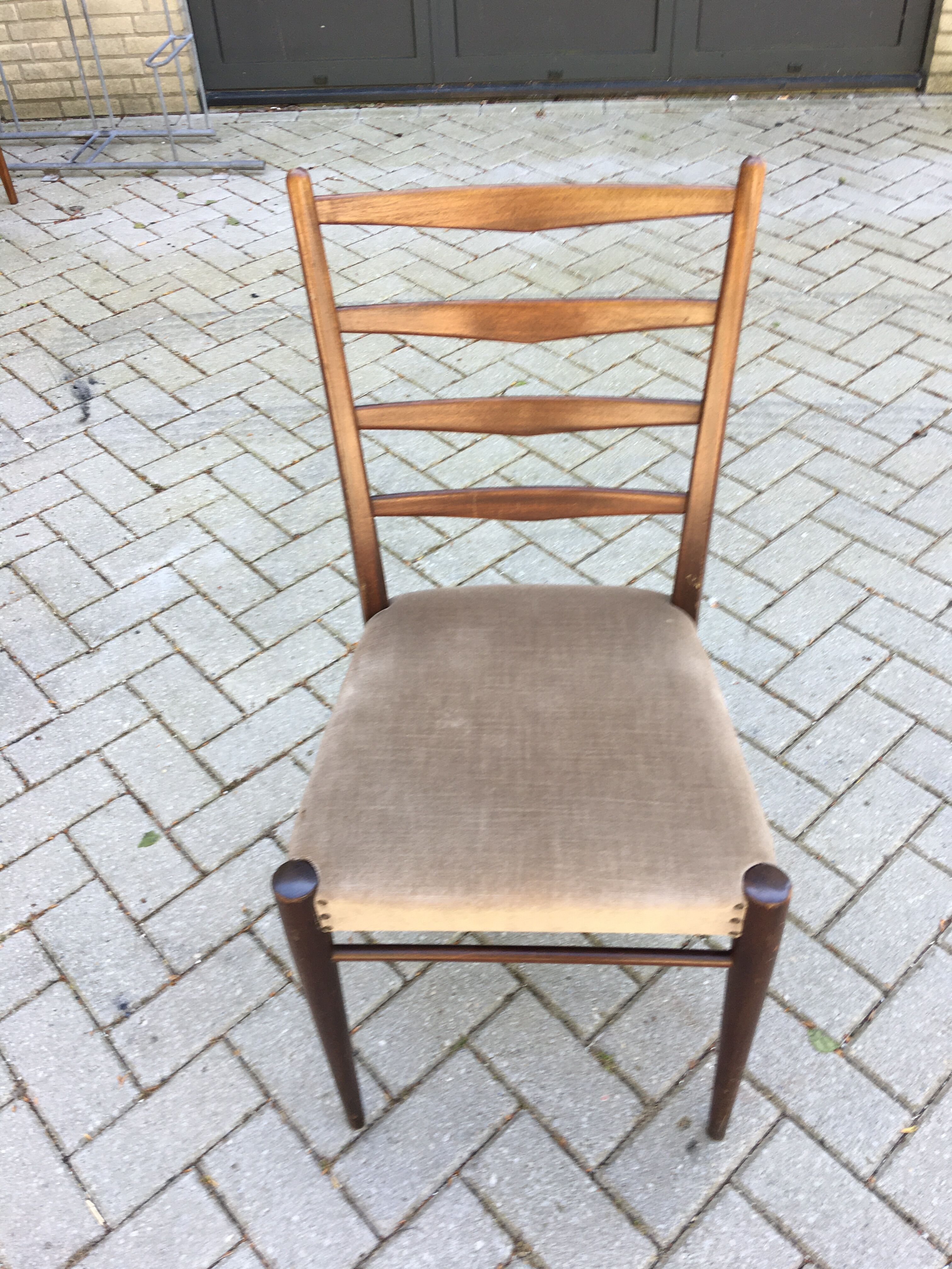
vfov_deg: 61.7
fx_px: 1063
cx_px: 476
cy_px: 634
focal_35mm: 29
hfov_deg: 48.2
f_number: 2.2
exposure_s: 1/100
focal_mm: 4.15
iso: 32
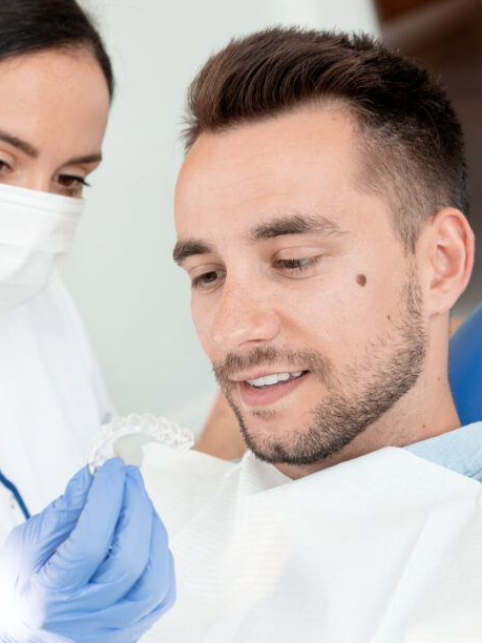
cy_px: 347
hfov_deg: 19.8
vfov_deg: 26.3
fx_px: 1374
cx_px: 123
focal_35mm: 74
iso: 200
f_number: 4
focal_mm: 46
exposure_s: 1/200
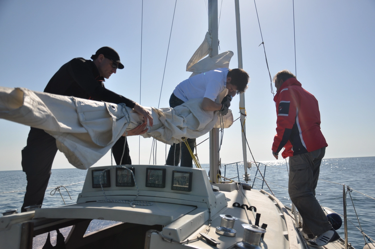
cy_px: 124
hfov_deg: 57.3
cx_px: 188
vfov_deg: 39.9
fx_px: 343
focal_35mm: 33
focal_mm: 22
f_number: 3.8
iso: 200
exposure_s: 1/3200
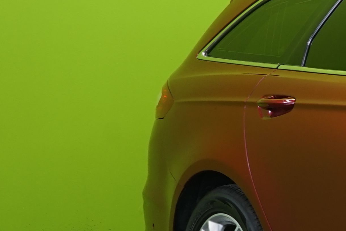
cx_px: 818
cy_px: 185
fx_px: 1615
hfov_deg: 10.6
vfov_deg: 8.2
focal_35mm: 168
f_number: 6.3
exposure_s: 1/30
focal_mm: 34
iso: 500
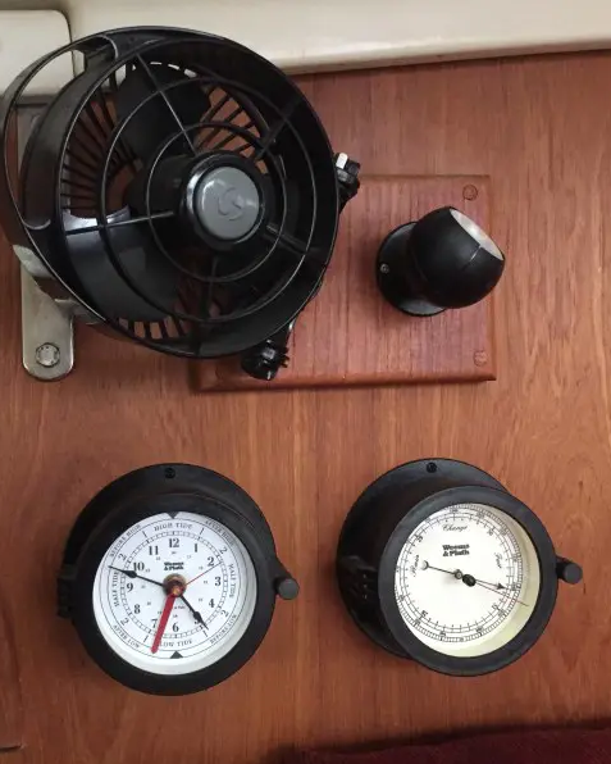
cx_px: 286
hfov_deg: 39.1
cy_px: 383
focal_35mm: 38
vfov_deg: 47.9
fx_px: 859
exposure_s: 1/15
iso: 320
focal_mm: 4.15
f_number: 2.2
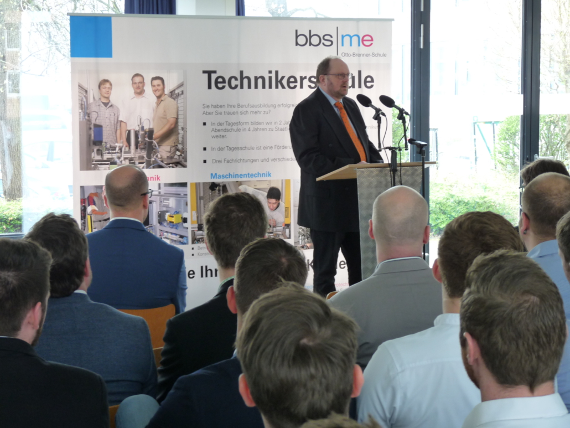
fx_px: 1433
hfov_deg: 22.5
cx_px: 285
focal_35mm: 87
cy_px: 214
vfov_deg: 17.0
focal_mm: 15.5
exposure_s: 1/40
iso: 200
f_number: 3.4
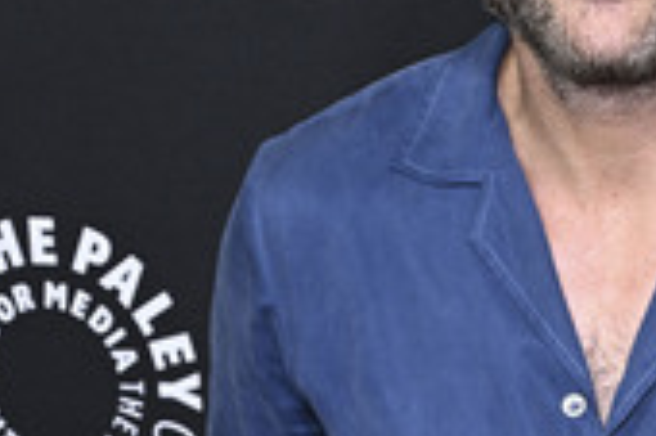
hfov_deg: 16.5
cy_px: 27
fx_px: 2221
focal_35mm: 122
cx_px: 639
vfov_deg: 11.1
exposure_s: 1/200
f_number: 5.6
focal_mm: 46
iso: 1250
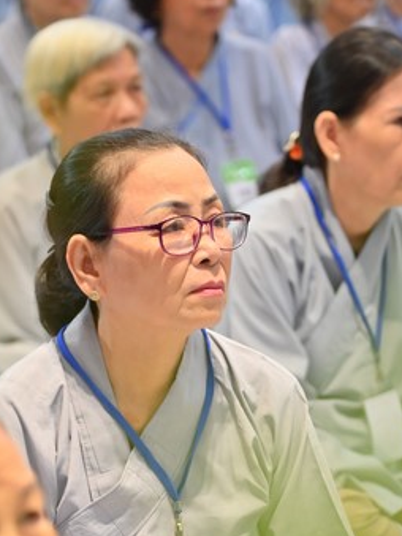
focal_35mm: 221
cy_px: 463
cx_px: 151
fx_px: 3424
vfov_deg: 8.9
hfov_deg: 6.7
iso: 1000
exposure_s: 1/60
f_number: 4.5
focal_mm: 120
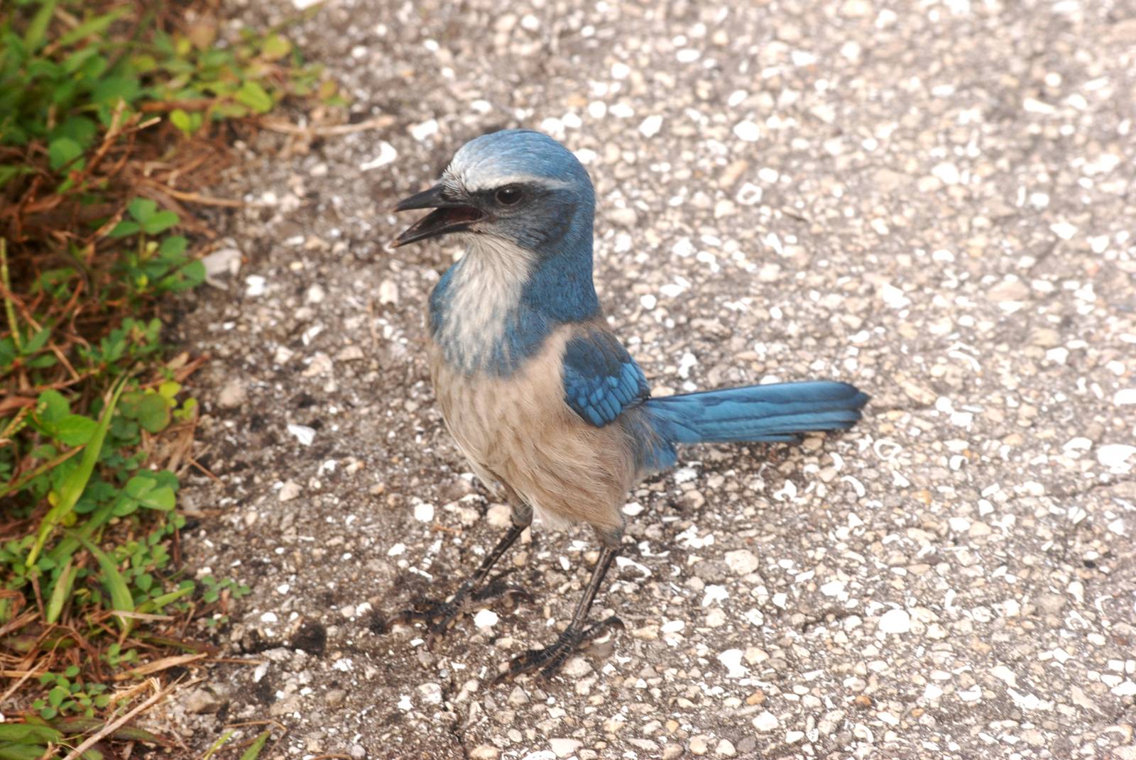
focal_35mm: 225
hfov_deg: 9.1
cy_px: 380
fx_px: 7108
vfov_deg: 6.1
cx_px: 568
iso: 400
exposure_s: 1/160
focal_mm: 150
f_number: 10
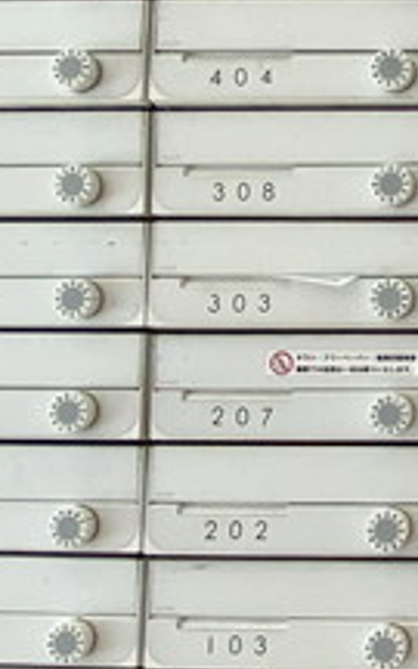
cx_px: 660
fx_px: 930
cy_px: 251
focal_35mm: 51
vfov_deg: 39.3
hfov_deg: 20.8
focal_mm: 1.54
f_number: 2.4
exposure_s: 1/100
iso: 100
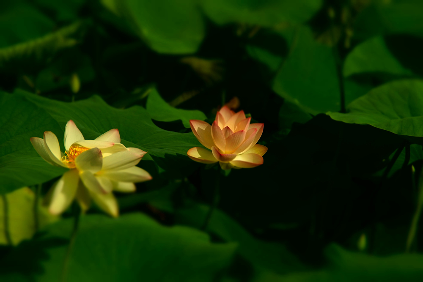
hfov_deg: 10.2
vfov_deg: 6.8
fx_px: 2374
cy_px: 141
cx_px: 212
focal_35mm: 202
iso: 100
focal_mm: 135
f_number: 6.3
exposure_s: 1/200
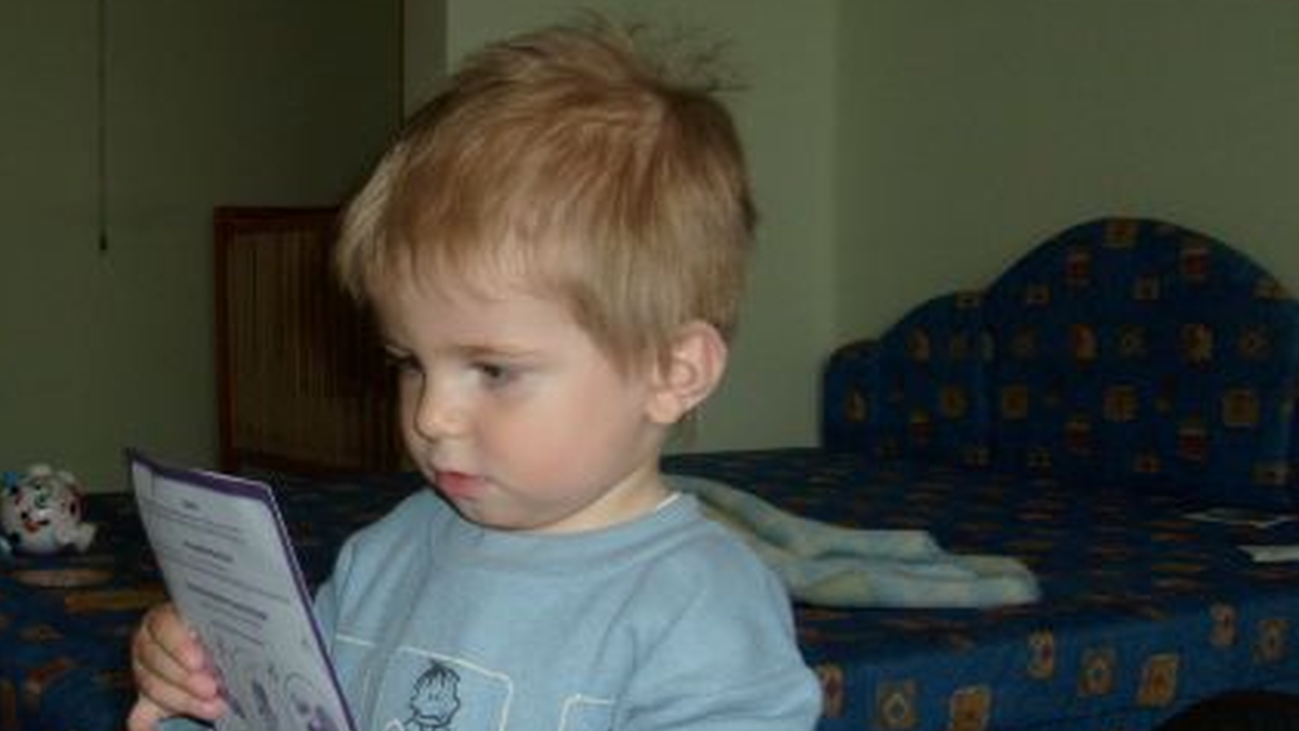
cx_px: 440
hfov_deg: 40.1
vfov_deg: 23.5
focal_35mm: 51
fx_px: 1757
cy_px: 382
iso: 100
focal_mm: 5.8
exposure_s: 1/45
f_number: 2.8
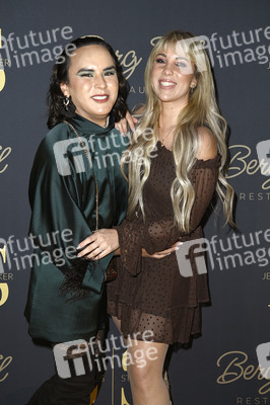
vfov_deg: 35.7
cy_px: 202
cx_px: 135
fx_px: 631
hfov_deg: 24.2
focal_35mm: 56
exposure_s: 1/250
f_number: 5.6
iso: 500
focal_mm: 56
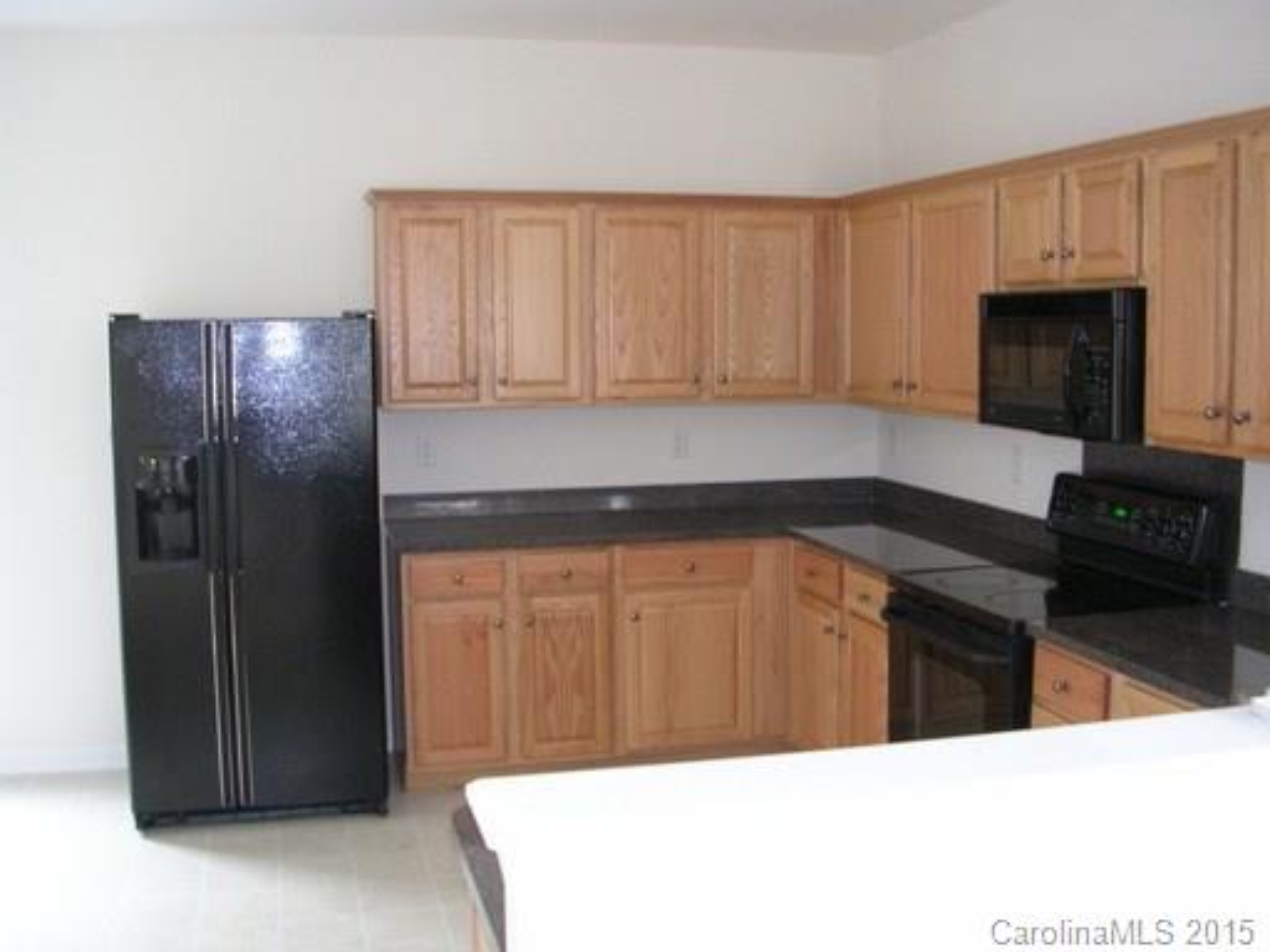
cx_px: 635
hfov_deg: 49.0
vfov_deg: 37.7
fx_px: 1394
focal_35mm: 38
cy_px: 476
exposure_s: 1/15.2
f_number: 2.8
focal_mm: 5.8
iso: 200
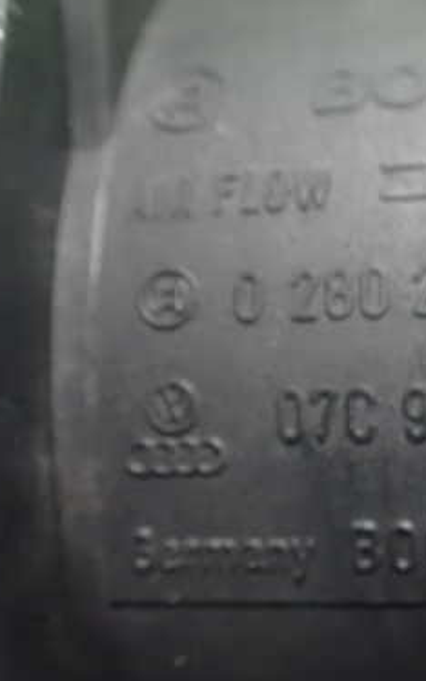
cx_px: 371
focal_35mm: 51
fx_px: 947
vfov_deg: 39.6
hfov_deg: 24.7
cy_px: 351
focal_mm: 5.4
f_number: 2.3
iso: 1600
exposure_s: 1/30
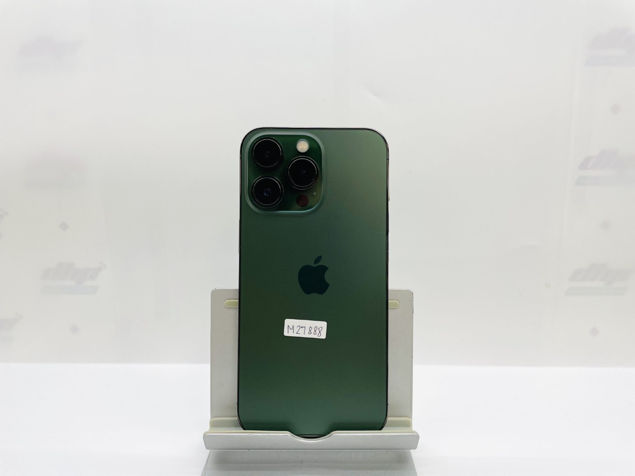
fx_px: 477
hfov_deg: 67.3
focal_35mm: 26
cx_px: 318
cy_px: 238
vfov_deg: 53.1
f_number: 1.6
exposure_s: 1/223
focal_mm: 4.2
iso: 32
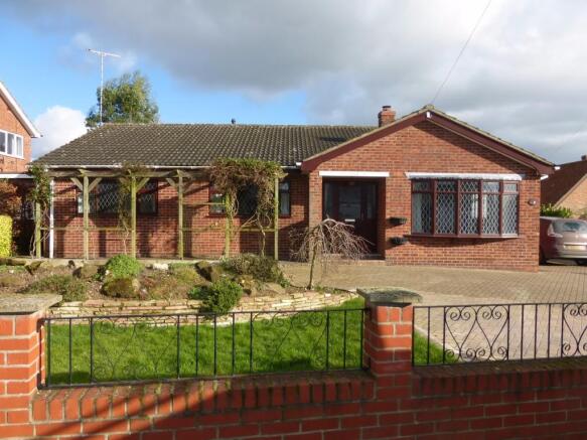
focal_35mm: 25
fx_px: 424
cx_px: 294
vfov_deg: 54.9
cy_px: 220
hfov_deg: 69.4
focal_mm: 4.4
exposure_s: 1/500
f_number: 4
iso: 100
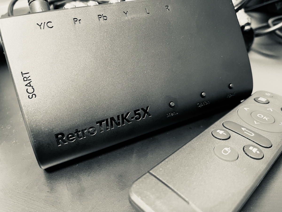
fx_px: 212
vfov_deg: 53.1
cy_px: 106
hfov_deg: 67.3
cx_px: 141
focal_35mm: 26
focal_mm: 5.1
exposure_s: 1/41
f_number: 1.6
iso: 500
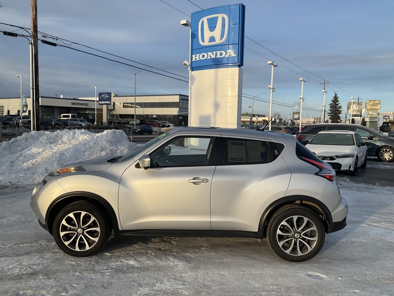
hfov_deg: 61.7
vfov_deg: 48.2
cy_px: 148
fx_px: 330
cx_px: 197
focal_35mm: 29
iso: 25
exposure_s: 1/912
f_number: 1.8
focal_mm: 3
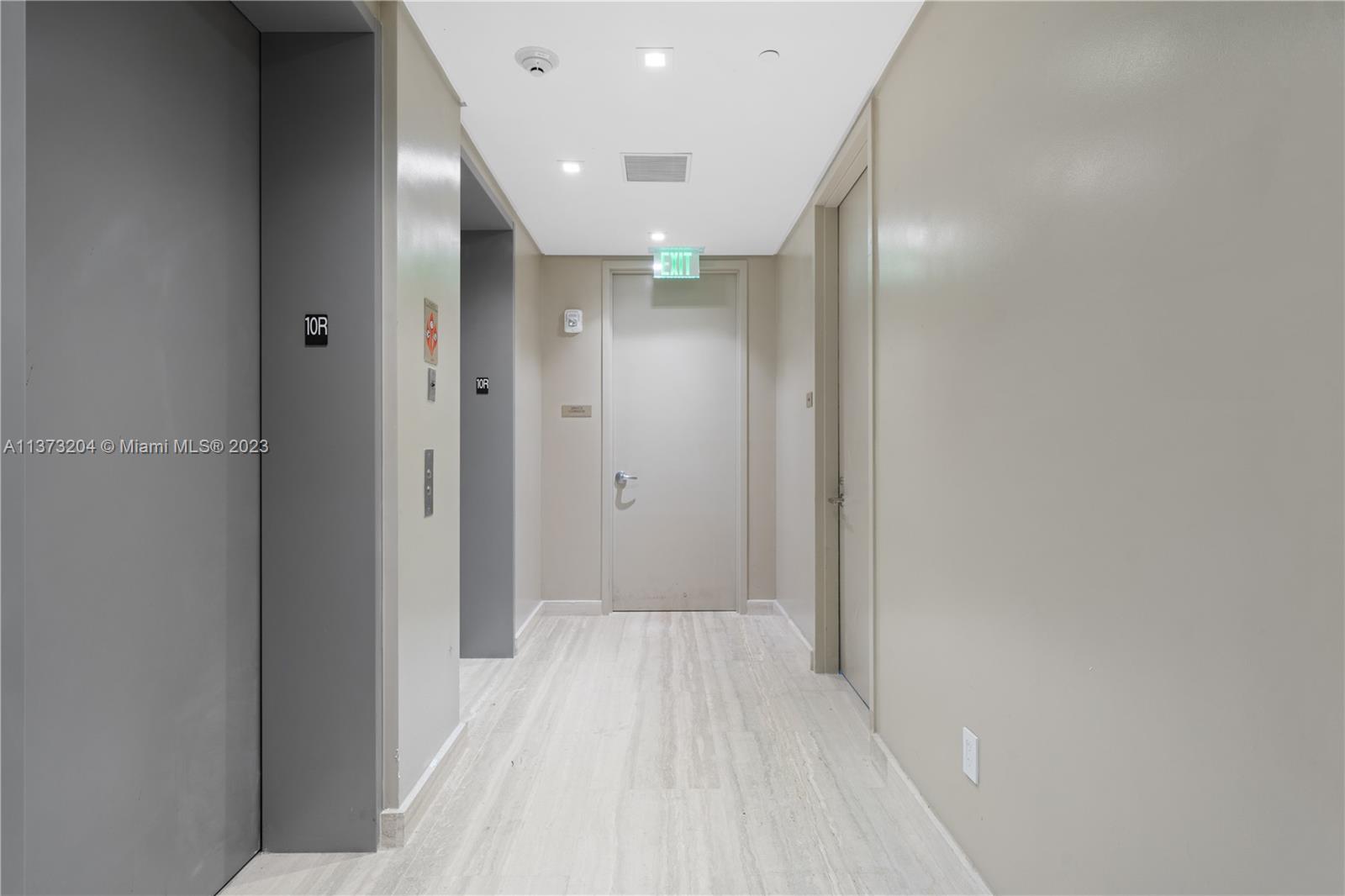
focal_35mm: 17
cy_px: 448
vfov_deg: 70.4
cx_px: 672
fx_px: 635
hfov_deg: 93.3
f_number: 8
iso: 400
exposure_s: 1
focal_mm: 17
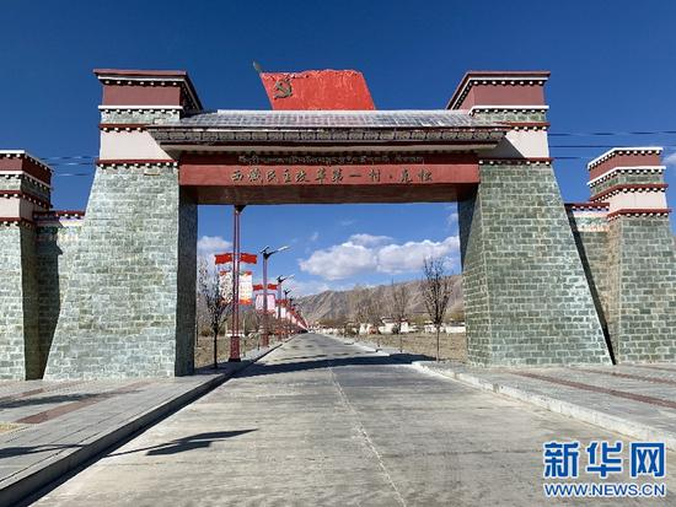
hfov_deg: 67.3
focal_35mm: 26
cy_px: 254
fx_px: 508
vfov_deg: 53.1
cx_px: 338
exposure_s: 1/2833
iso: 25
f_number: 1.8
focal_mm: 4.25
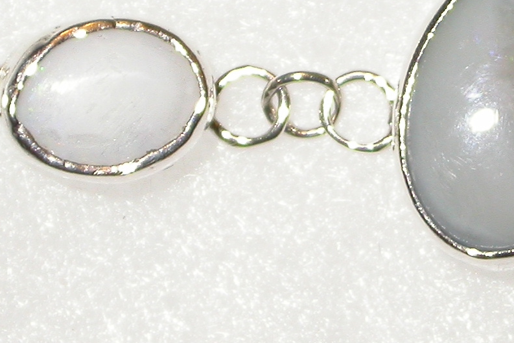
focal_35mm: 313
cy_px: 175
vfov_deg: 4.4
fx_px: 4467
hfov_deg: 6.6
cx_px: 405
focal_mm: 21.7
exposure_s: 1/60.3
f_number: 4
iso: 100
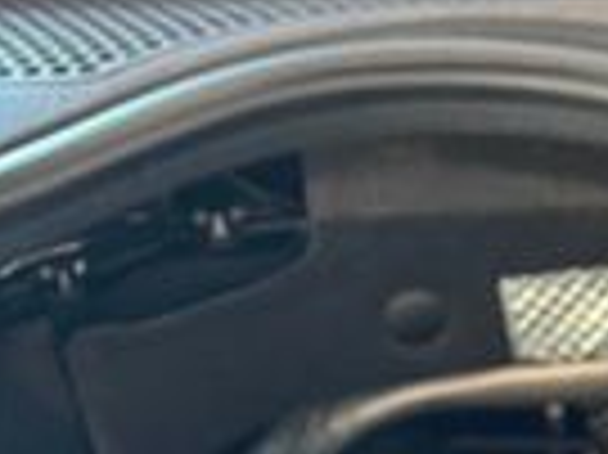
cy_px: 962
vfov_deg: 6.3
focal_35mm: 227
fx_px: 3984
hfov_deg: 8.4
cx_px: 1135
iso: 200
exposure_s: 1/60
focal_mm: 6.86
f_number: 1.78
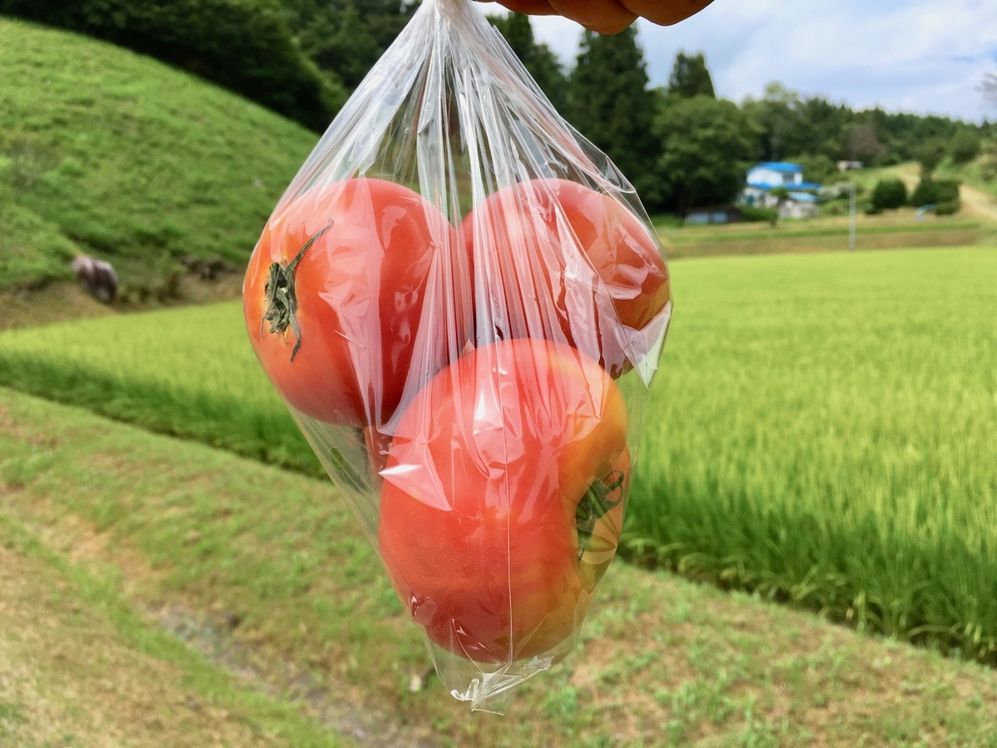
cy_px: 374
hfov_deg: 61.7
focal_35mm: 29
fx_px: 835
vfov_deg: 48.2
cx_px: 498
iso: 25
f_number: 2.2
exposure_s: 1/1374
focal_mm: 4.15
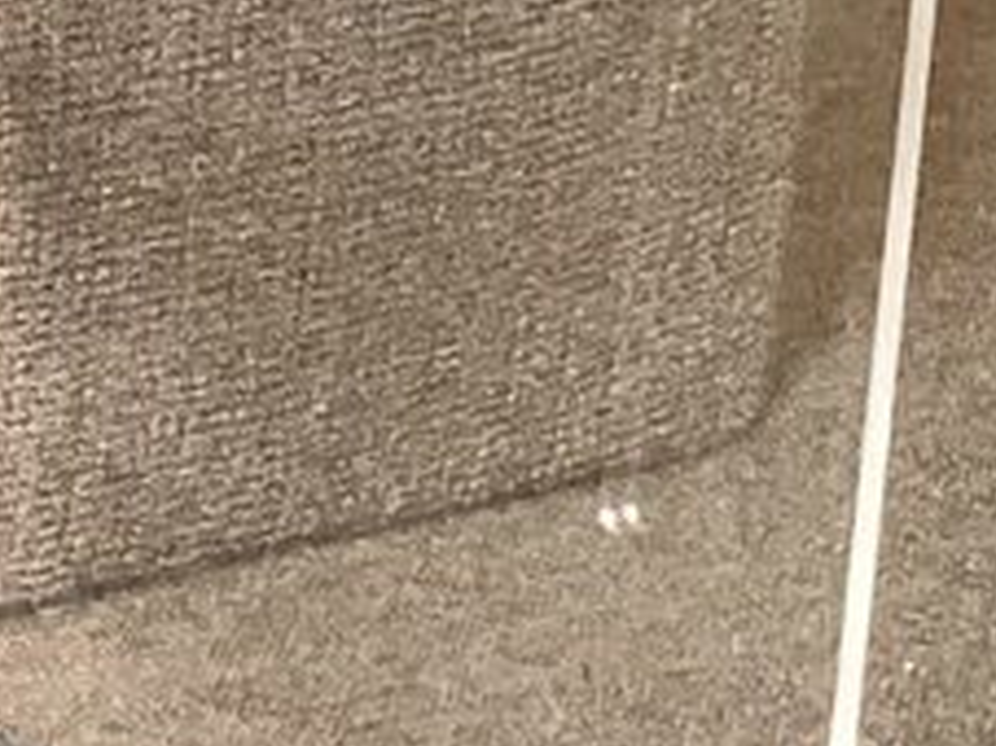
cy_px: 410
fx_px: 5953
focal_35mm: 207
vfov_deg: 7.2
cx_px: -1529
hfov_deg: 8.6
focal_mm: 3.3
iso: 400
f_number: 2.4
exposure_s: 1/40
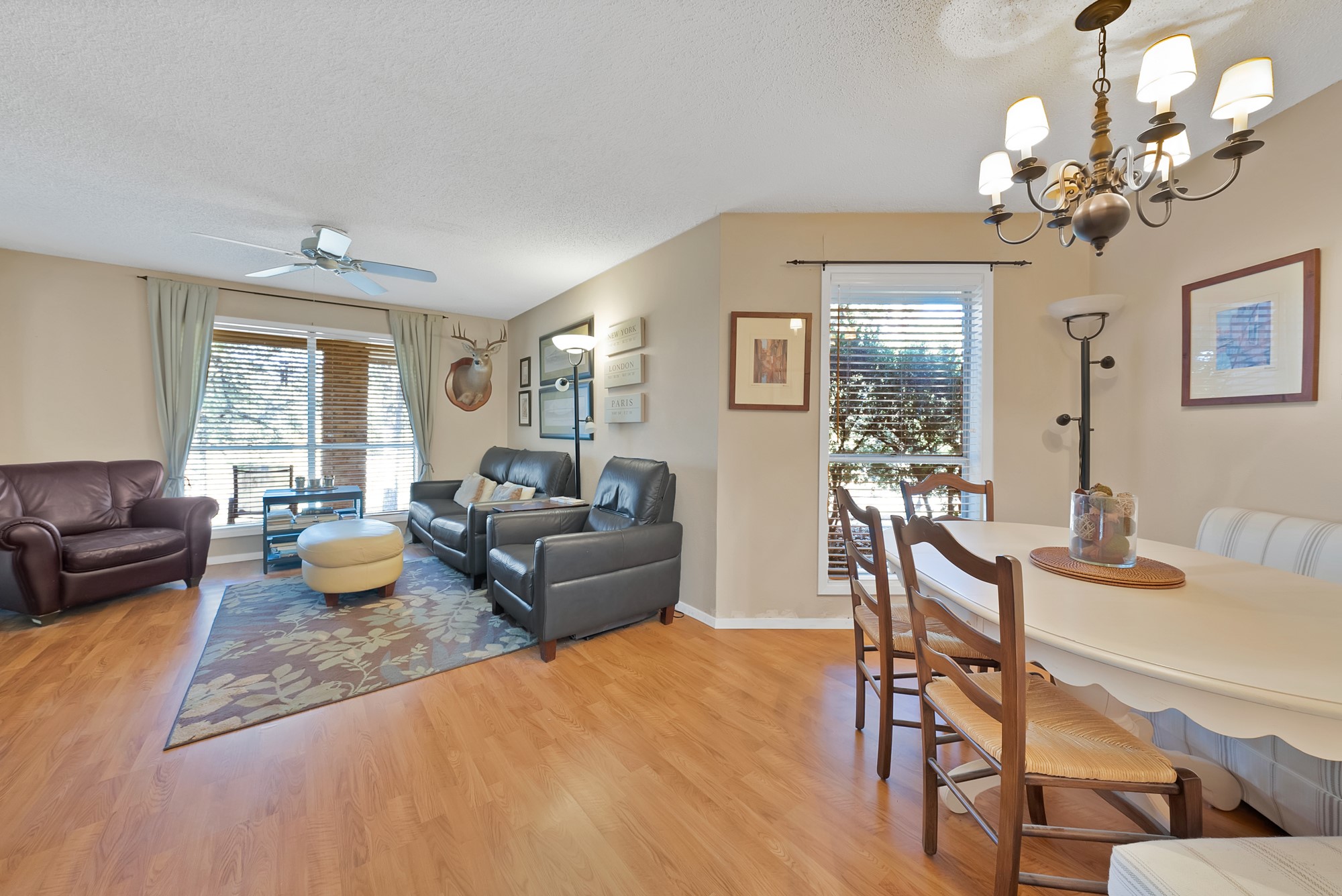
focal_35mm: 12
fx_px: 448
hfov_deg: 112.6
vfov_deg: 90.1
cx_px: 671
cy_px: 448
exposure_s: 1.6
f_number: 9
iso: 640
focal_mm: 12
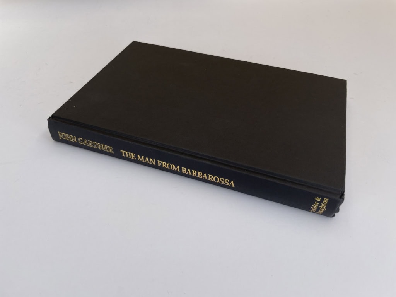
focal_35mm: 26
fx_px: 297
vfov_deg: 53.1
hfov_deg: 67.3
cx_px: 198
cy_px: 148
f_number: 1.6
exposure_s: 1/432
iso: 32
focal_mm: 4.2
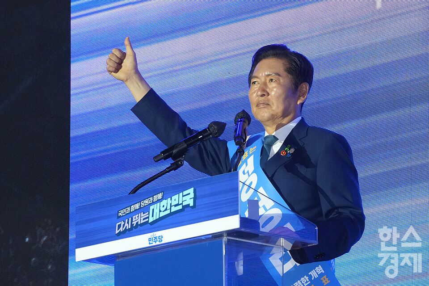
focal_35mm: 200
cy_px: 143
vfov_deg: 6.9
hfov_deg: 10.3
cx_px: 214
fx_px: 2383
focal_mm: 200
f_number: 10
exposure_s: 1/160
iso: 3200
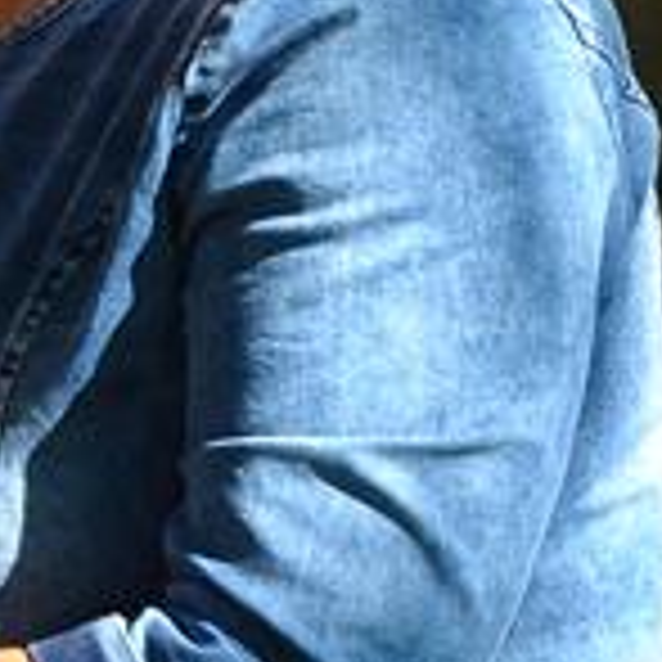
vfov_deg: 3.4
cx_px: -545
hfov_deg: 3.4
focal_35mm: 514
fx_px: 11121
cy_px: 20
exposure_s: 1/400
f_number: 5
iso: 640
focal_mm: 70
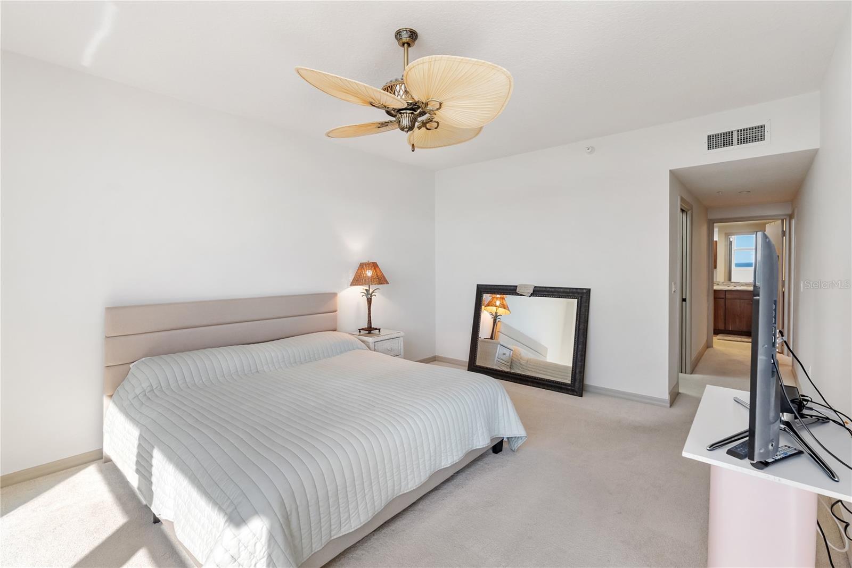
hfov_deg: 96.7
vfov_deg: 73.8
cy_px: 284
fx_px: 379
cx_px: 426
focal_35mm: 16
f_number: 7.1
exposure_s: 1/125
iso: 1000
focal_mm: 16
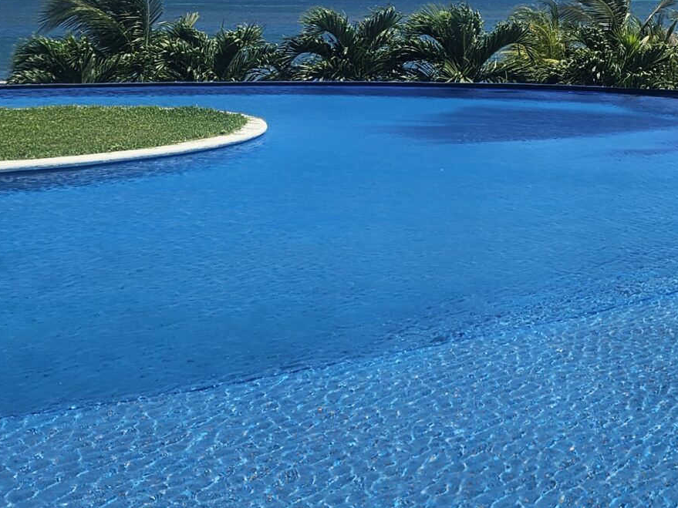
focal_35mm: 67
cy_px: -28
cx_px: 747
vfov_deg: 21.0
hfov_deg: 26.6
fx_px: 1312
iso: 25
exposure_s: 1/2835
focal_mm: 5.4
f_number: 1.8
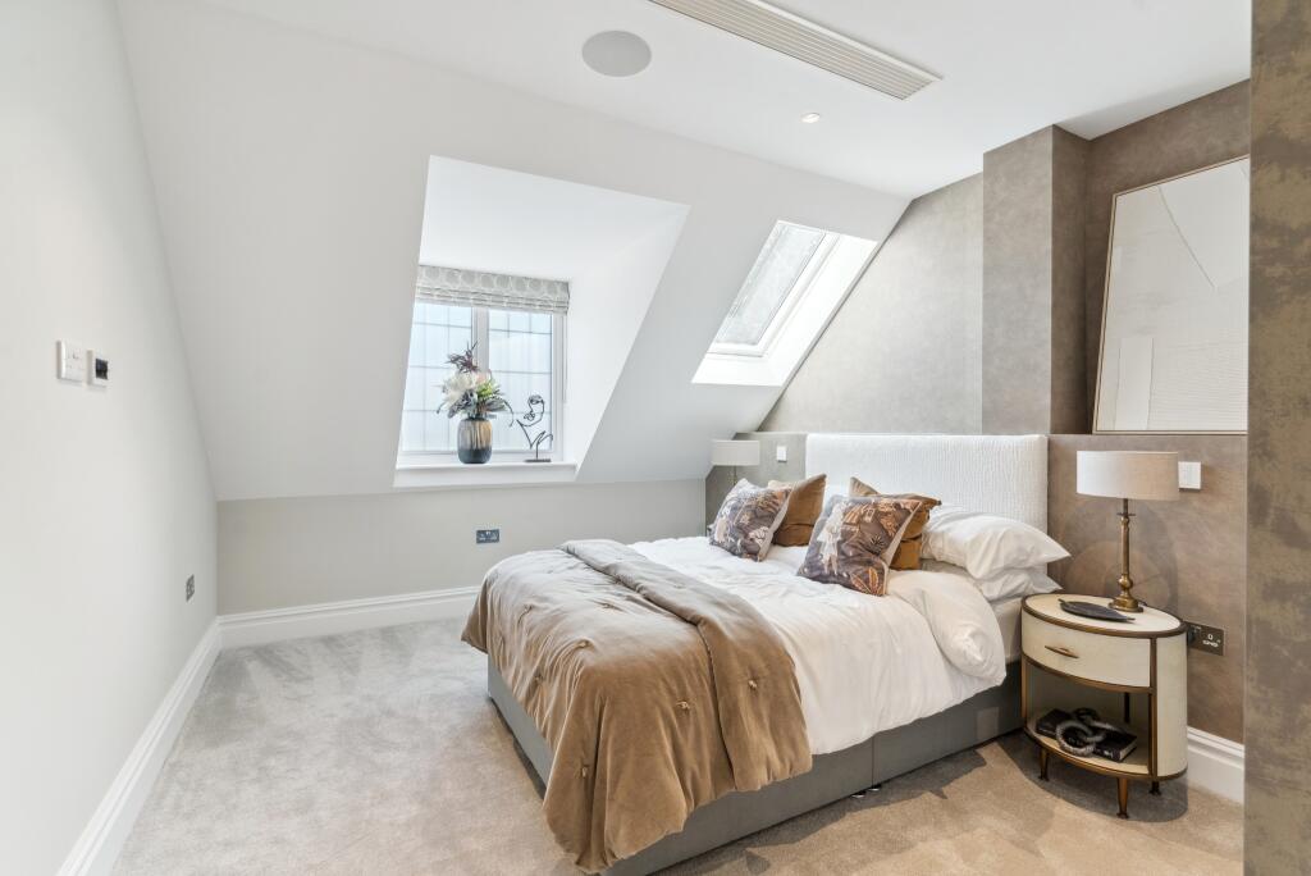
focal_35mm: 16
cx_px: 656
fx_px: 583
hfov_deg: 96.7
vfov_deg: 73.8
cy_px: 438
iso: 640
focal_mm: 16
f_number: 7.1
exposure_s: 1/30
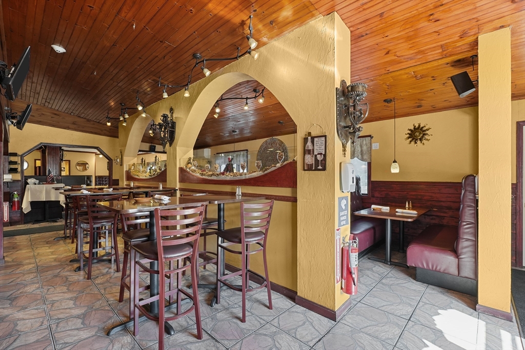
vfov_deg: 73.8
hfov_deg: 96.7
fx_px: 233
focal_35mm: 16
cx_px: 262
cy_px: 175
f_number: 6.3
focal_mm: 11
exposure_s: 1/4
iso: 400
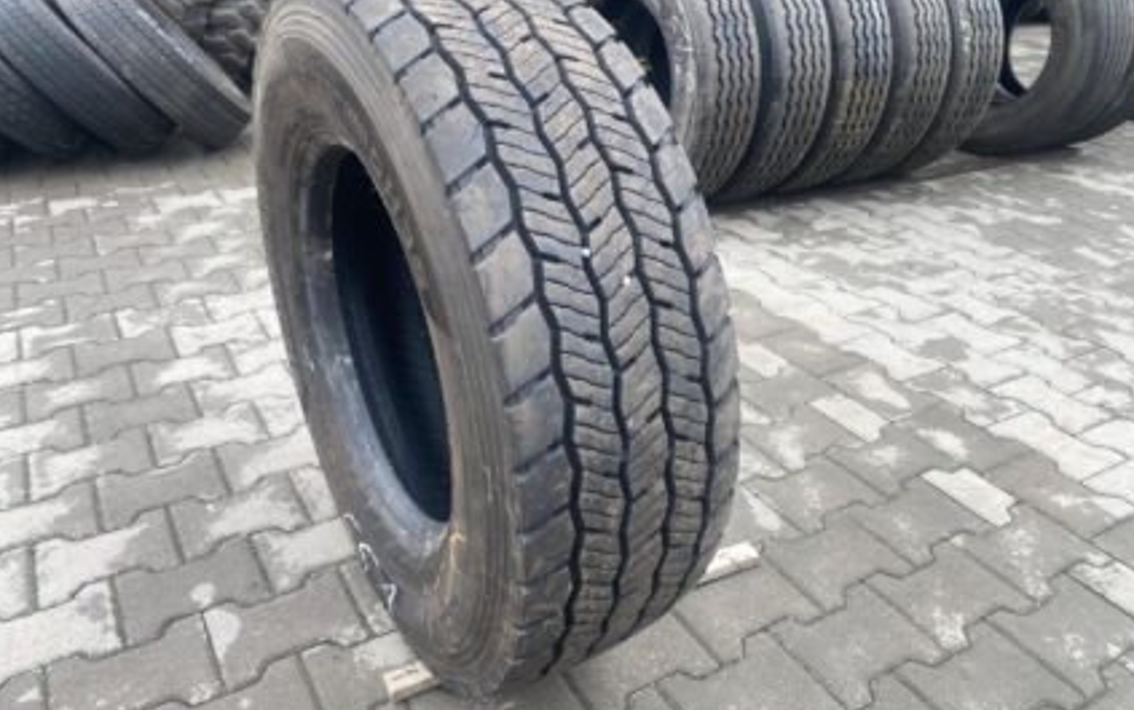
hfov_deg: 66.4
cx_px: 566
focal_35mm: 28
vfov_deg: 44.6
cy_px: 320
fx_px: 866
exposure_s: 1/171
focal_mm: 4.25
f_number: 1.8
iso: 32
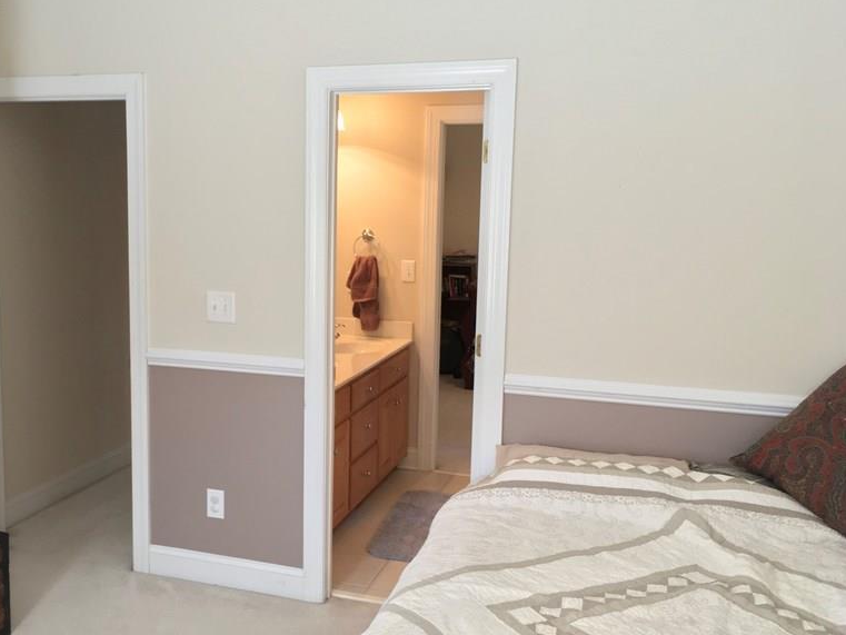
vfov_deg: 36.8
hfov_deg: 47.3
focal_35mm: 39
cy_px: 315
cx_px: 299
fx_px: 953
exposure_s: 1/30
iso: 50
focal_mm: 4.15
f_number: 2.2
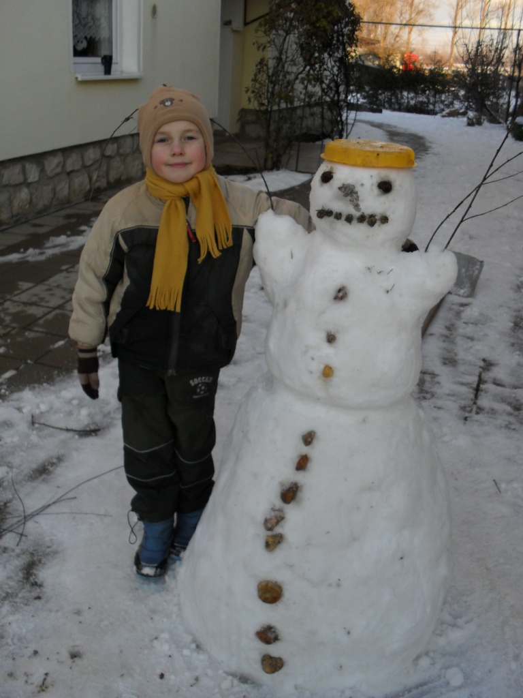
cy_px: 349
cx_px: 262
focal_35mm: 35
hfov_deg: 40.7
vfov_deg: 52.6
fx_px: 705
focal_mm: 6.3
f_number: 3.2
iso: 100
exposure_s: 1/250
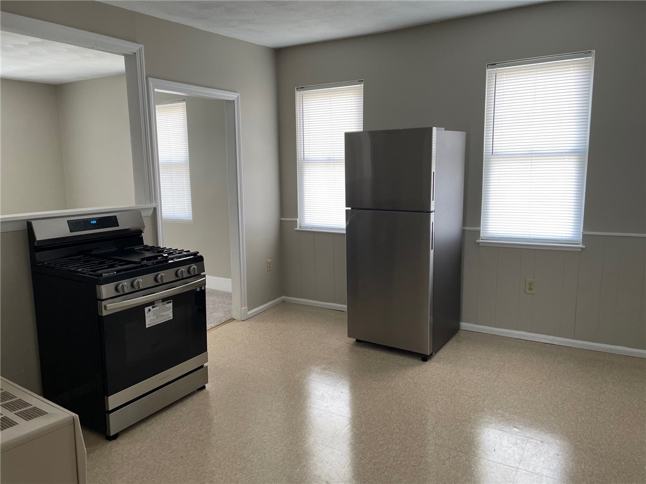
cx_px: 323
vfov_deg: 53.1
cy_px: 242
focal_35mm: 26
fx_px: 485
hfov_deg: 67.3
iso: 100
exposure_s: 1/121
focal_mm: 4.2
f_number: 1.6
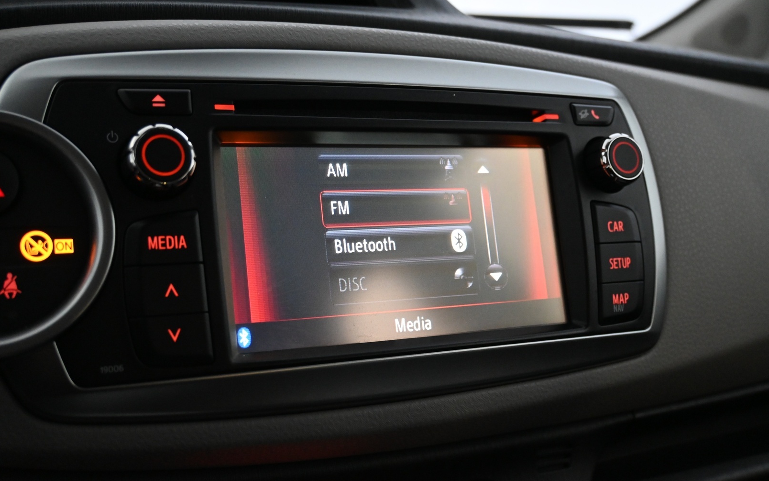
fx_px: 807
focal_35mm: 39
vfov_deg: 33.2
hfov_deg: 50.9
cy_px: 253
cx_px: 386
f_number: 4.2
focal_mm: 25
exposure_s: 1/40
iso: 2800
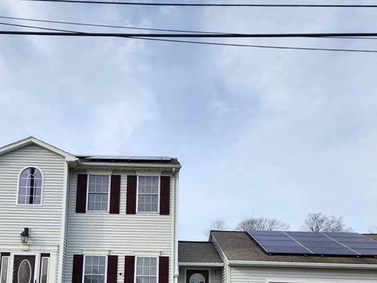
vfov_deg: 35.3
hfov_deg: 47.6
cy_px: 237
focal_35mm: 39
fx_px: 425
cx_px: 155
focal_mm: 5.4
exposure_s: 1/1262
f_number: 1.8
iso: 20
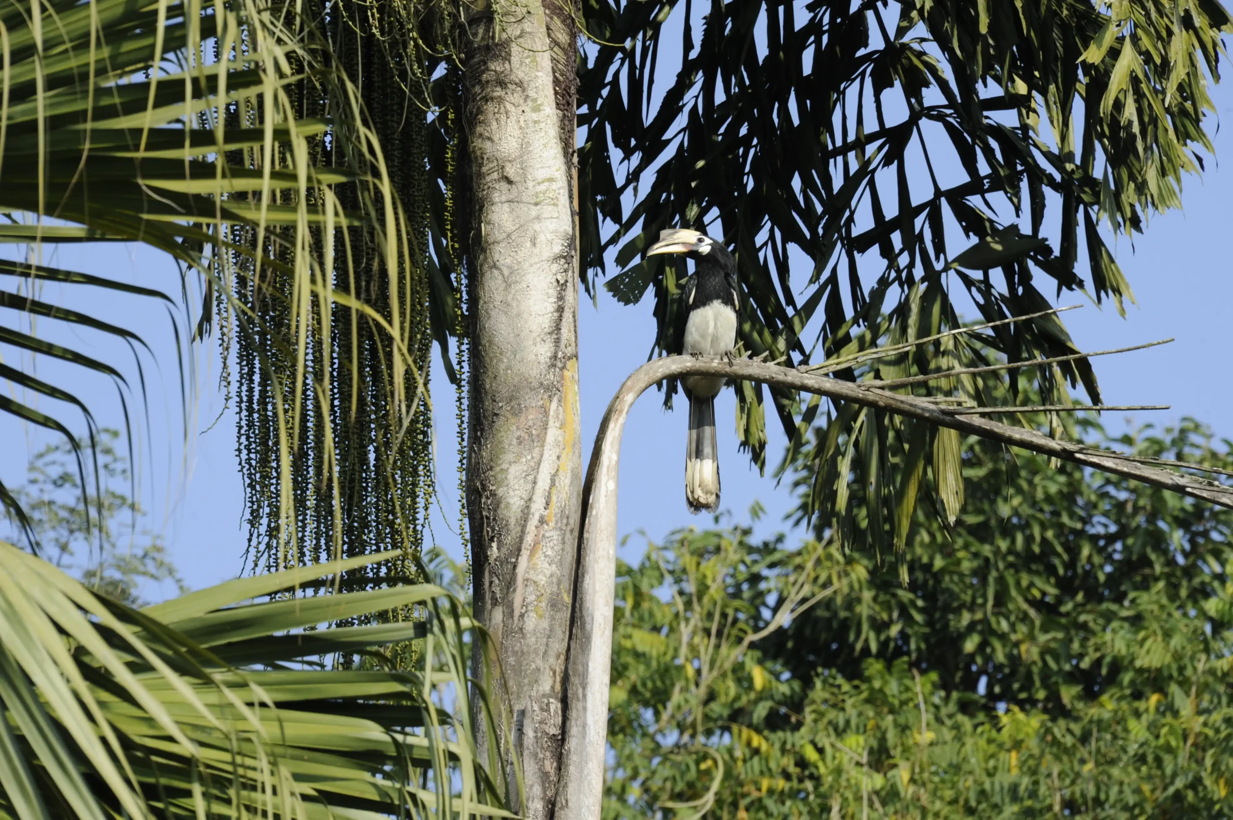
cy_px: 410
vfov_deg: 4.6
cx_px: 616
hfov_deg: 6.9
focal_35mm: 300
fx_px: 10267
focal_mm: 300
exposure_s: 1/800
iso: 1250
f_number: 14
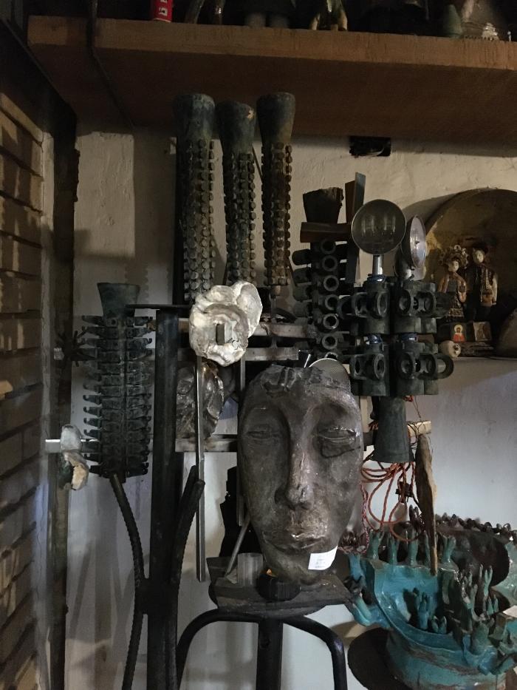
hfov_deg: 48.2
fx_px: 577
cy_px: 345
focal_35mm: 29
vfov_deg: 61.7
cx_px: 258
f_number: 2.2
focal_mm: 4.15
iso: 1000
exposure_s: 1/17
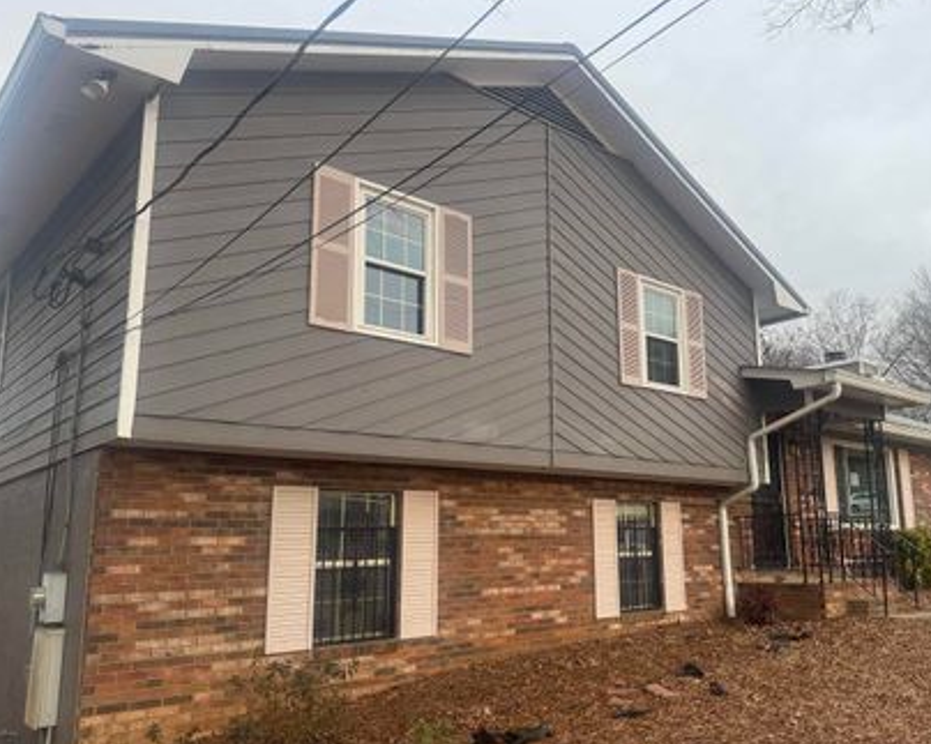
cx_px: 565
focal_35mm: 29
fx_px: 799
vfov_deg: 49.9
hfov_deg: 59.9
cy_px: 407
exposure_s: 1/1488
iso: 80
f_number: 1.78
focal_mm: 6.76
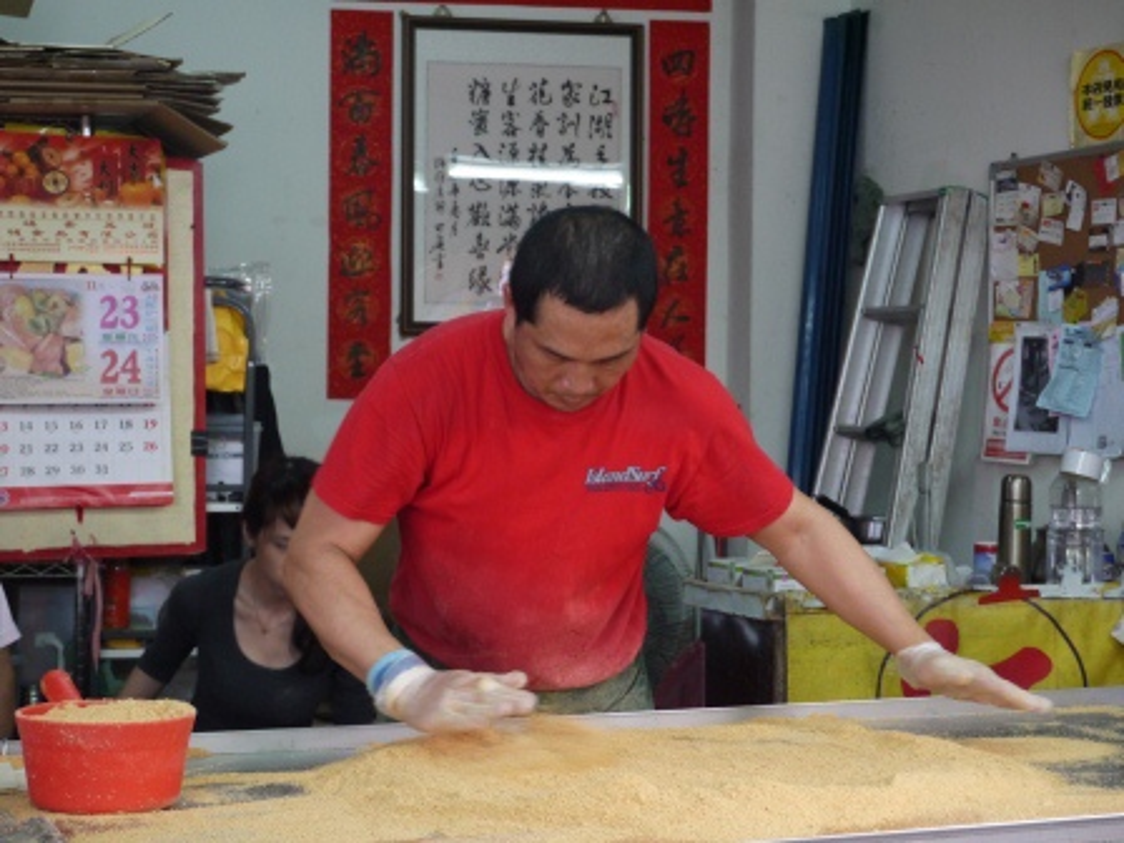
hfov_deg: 29.4
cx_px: 562
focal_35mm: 66
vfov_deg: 22.3
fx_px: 2143
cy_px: 422
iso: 800
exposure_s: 1/60
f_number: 5.6
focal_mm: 33
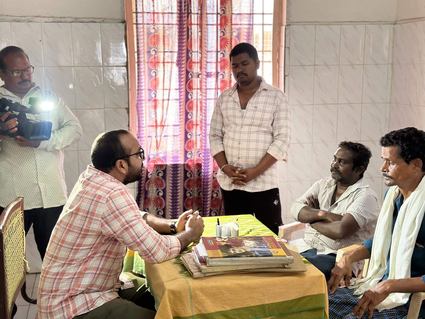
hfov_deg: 39.7
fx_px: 589
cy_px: 160
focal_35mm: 48
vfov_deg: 30.3
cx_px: 212
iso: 200
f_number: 1.78
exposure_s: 1/50
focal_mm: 6.86
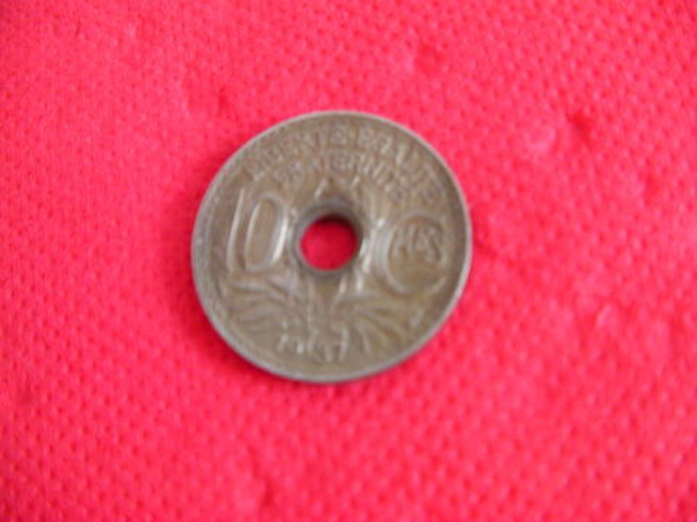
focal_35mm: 38
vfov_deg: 37.7
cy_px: 261
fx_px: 765
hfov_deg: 49.0
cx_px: 348
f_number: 3.5
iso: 200
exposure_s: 1/25
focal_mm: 6.3
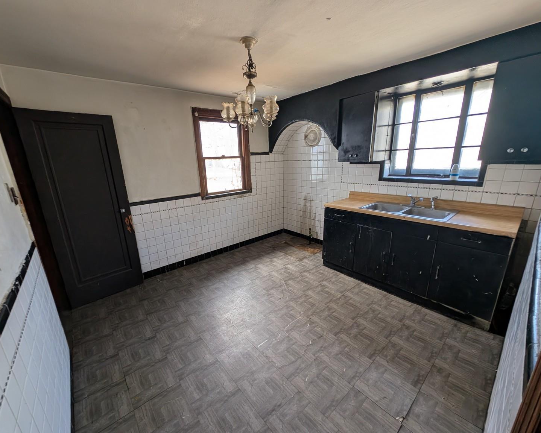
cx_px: 255
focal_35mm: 13
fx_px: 208
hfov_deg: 104.7
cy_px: 219
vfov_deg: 92.2
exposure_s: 1/67.3
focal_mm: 2.23
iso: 74
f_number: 1.95
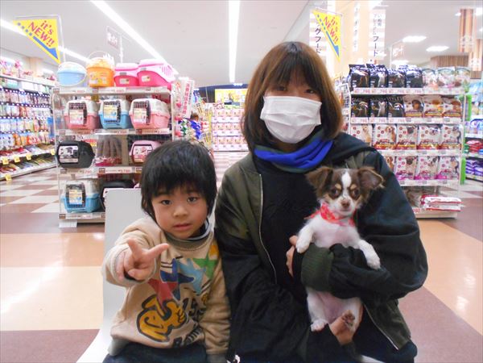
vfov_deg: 46.8
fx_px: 419
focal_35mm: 30
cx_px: 242
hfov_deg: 60.0
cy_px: 182
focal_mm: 5.1
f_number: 3.4
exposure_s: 1/80
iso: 800
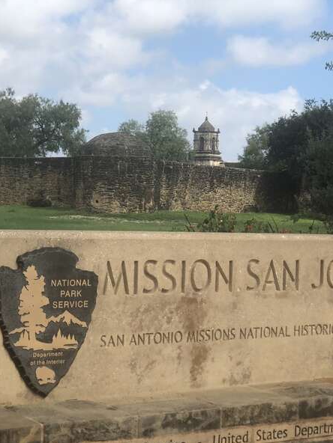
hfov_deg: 19.0
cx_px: 94
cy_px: 222
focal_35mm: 77
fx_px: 988
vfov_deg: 25.3
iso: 20
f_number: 2.8
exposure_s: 1/960
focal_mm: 6.6
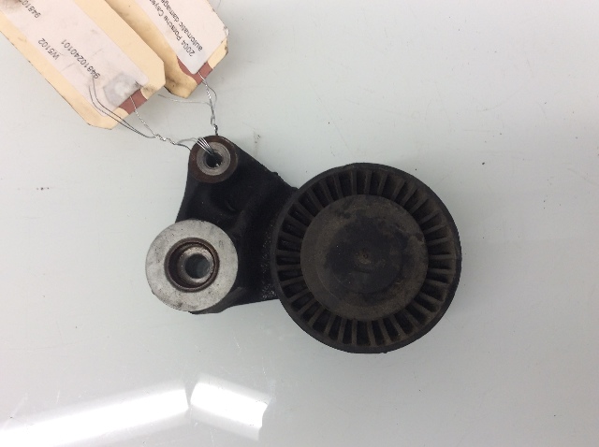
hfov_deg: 56.9
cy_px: 224
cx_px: 300
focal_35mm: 32
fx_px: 553
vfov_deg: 44.1
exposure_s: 1/40
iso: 32
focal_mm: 3.3
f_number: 2.4
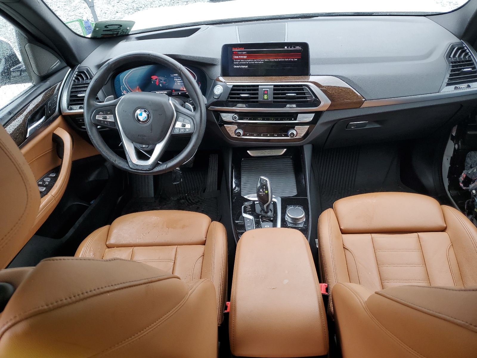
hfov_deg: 67.3
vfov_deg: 53.1
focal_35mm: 26
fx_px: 358
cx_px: 238
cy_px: 179
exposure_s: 1/60.2
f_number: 1.5
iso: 52
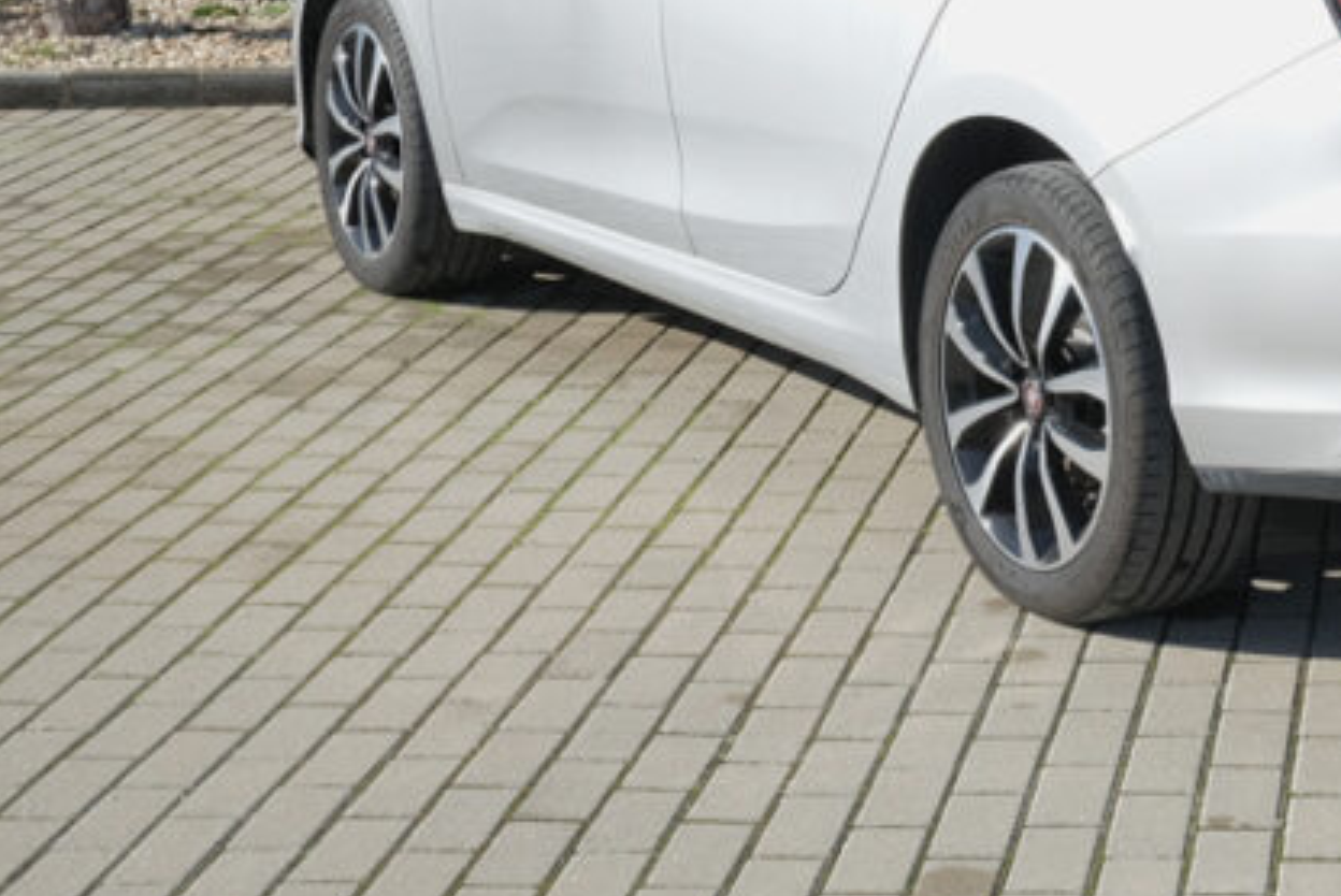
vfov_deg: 14.8
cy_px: 5
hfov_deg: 21.6
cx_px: 1338
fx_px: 3392
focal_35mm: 91
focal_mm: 24.9
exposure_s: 1/180
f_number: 9
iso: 160
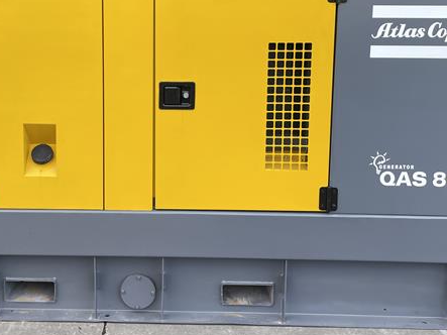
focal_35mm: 47
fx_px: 607
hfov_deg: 40.1
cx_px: 164
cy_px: 87
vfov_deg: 30.4
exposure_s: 1/256
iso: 32
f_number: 1.6
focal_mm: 5.1
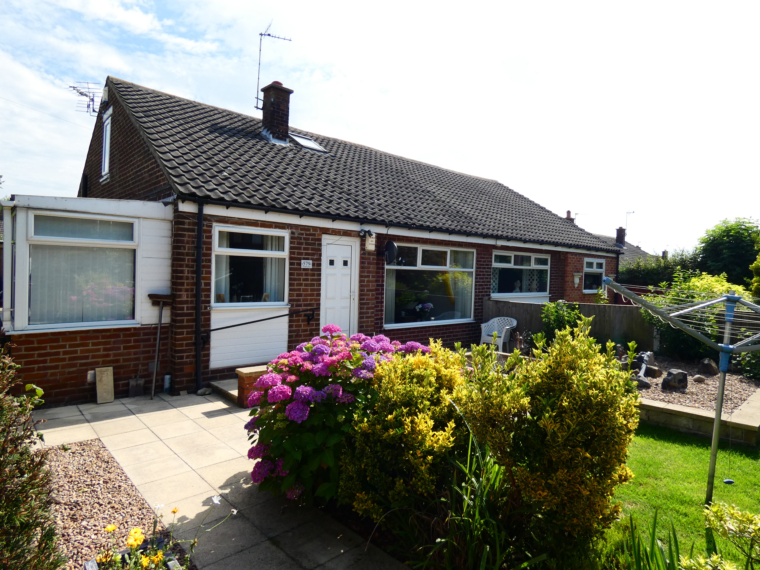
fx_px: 439
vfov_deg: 66.0
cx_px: 380
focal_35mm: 20
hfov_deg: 81.7
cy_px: 285
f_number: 3.2
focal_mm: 3.6
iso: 80
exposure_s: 1/800
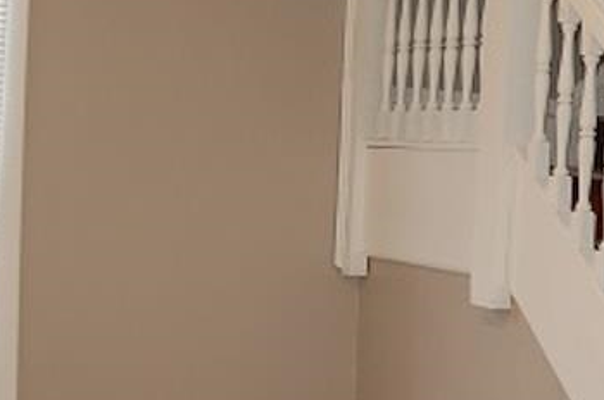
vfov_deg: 17.2
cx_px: 613
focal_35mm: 79
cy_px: 164
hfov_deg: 24.5
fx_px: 1323
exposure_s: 1/60
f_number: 3.5
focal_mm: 18
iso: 400
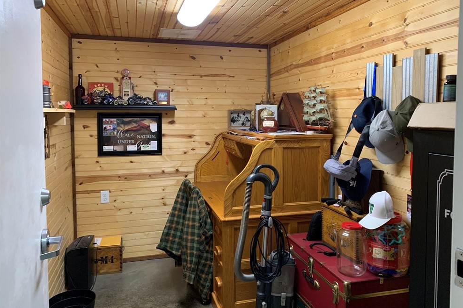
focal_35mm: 28
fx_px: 360
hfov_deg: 65.5
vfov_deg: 46.3
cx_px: 237
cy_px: 141
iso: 200
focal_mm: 4.25
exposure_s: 1/60
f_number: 1.8
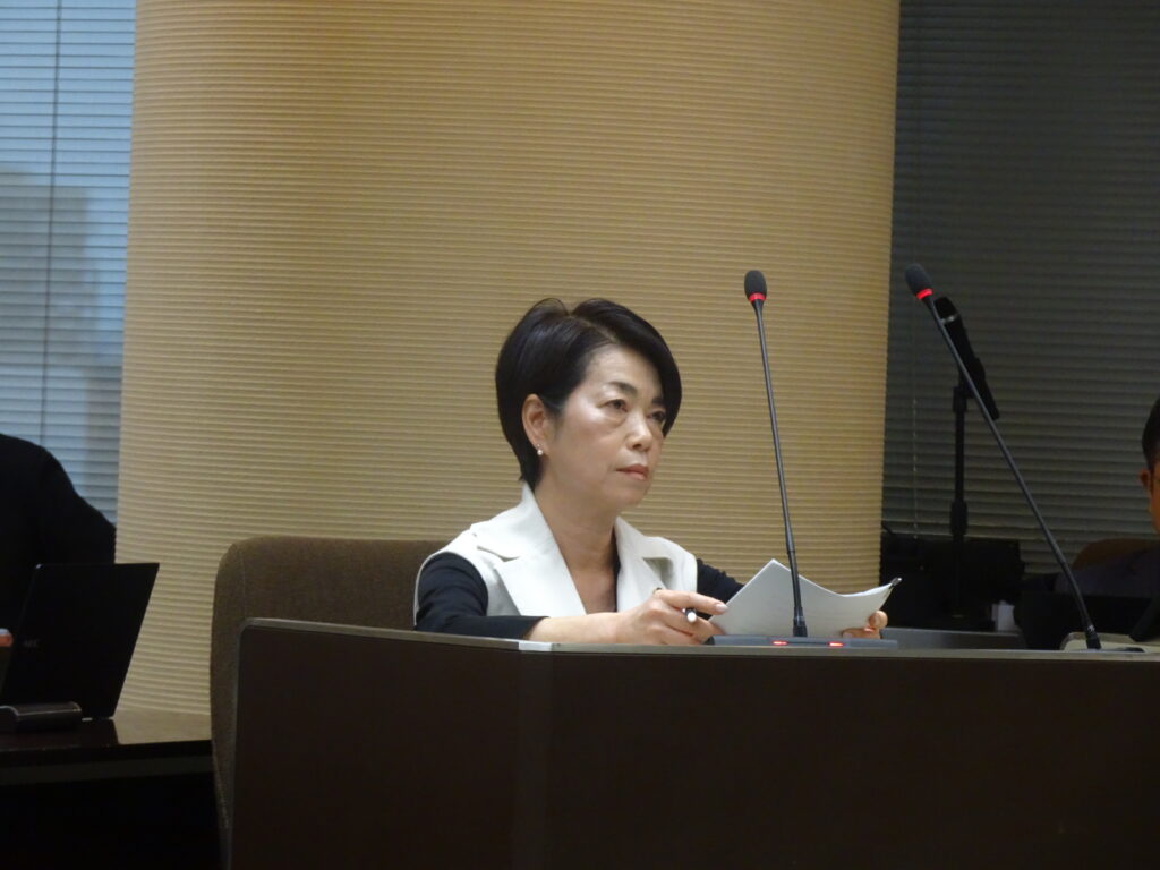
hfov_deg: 9.3
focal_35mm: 212
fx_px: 7104
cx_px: 580
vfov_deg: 7.0
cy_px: 435
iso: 800
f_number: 6.3
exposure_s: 1/50
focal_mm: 36.24
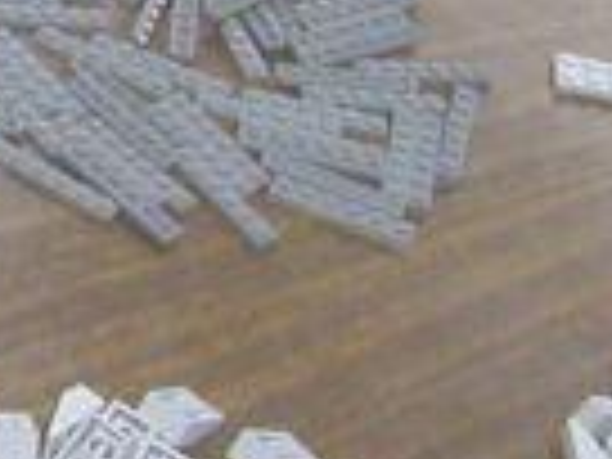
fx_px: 3854
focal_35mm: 218
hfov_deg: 8.5
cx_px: -716
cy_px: -32
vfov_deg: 6.8
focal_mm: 5.6
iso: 100
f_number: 2.7
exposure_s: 1/9.9
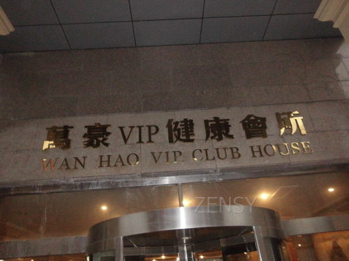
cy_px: 130
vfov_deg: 53.1
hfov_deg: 67.3
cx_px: 174
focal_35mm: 26
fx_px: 262
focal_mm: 4.6
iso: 400
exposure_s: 1/60
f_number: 3.2
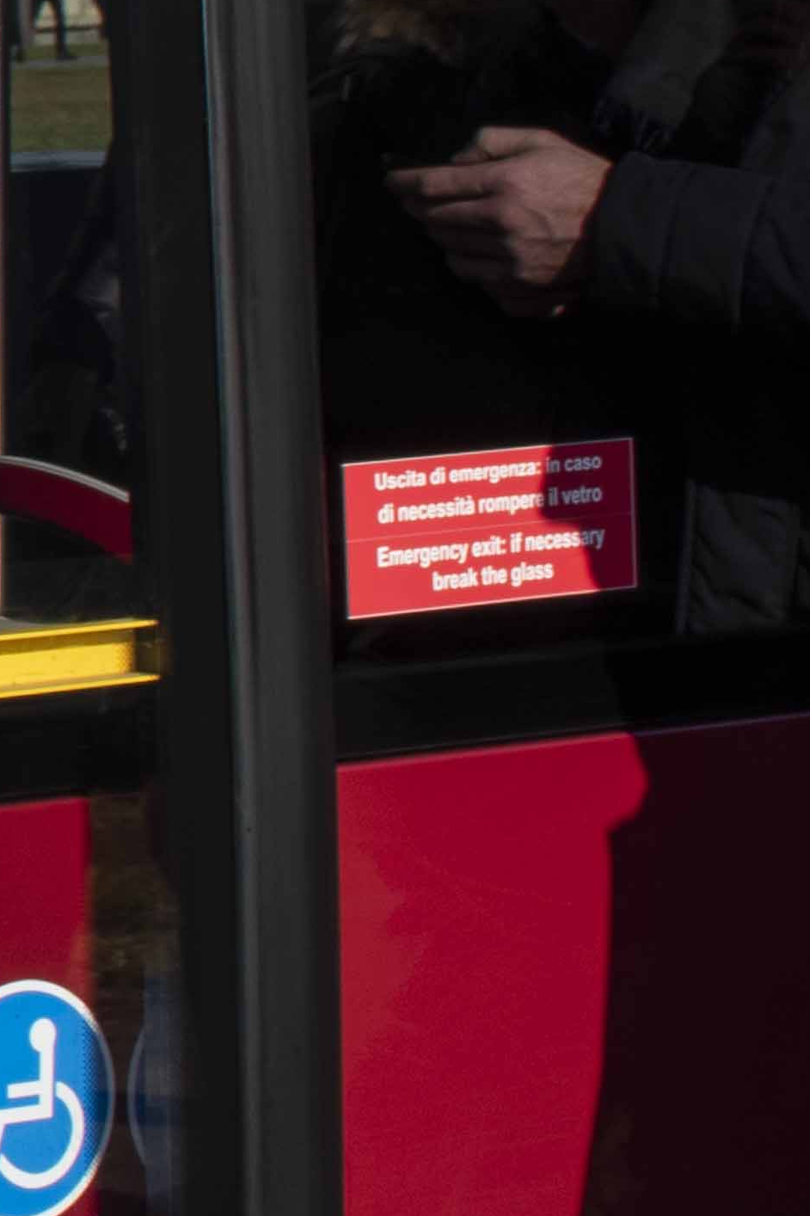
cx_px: -1470
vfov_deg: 15.5
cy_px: -391
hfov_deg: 9.2
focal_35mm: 125
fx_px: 4220
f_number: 10
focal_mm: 24
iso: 160
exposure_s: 1/250
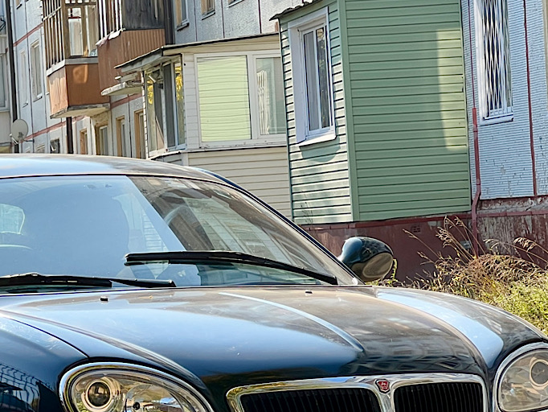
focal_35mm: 158
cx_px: 119
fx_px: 2502
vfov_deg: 9.4
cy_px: 323
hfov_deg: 12.5
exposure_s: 1/339
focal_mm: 9
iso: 32
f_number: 2.8
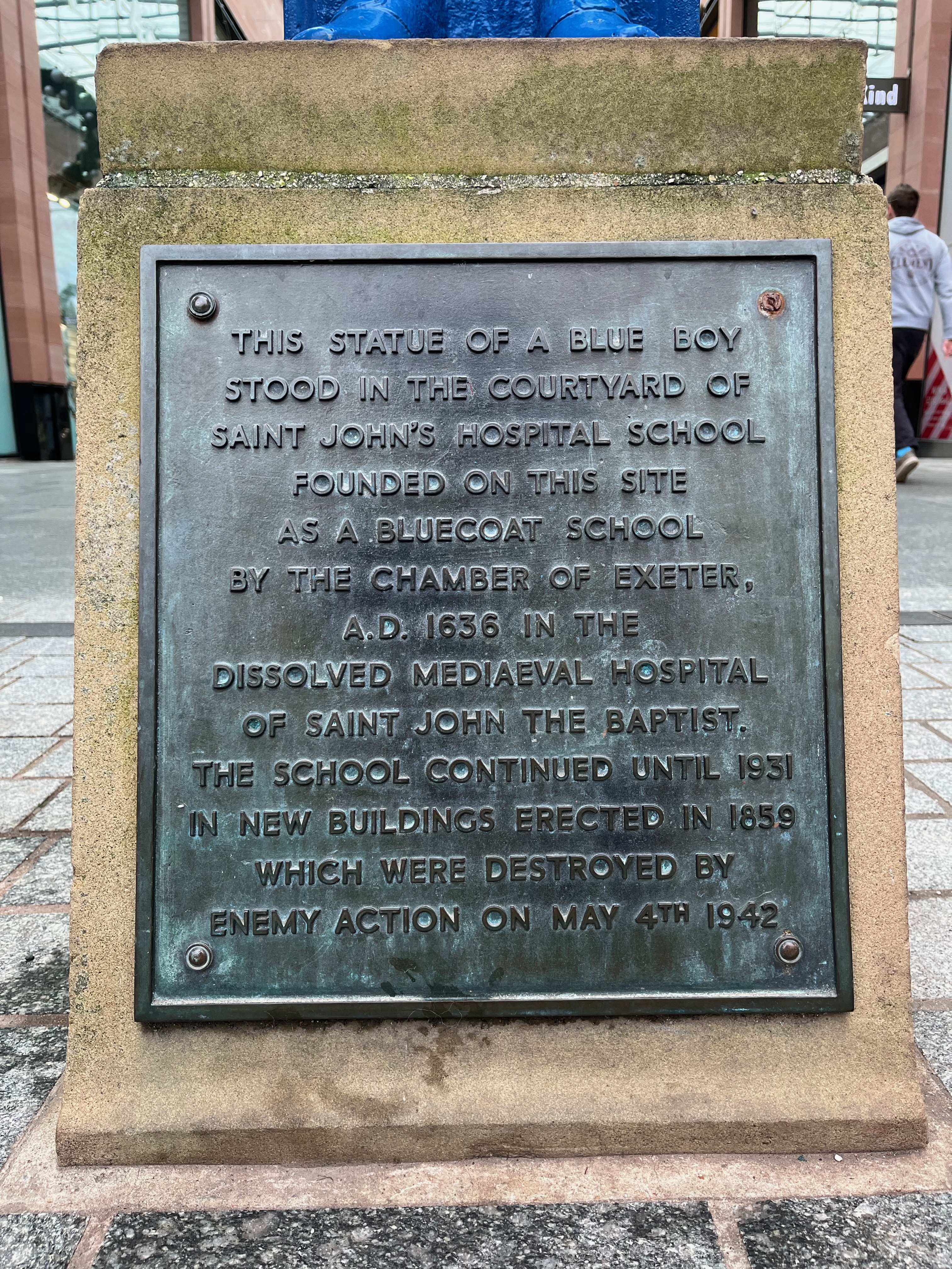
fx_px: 953
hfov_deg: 53.1
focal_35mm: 26
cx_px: 476
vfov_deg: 67.3
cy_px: 634
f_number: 1.6
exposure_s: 1/100
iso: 64
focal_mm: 5.1
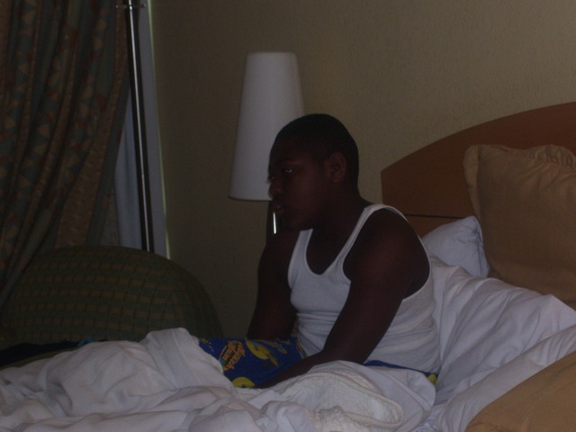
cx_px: 288
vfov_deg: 13.3
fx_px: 1847
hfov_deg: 17.7
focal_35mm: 111
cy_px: 216
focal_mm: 18
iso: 125
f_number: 4.6
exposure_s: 1/90
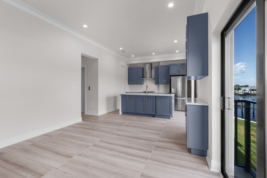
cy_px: 89
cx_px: 134
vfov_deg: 77.4
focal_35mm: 15
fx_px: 111
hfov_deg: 100.4
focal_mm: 15
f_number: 9
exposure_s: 1/8
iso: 250
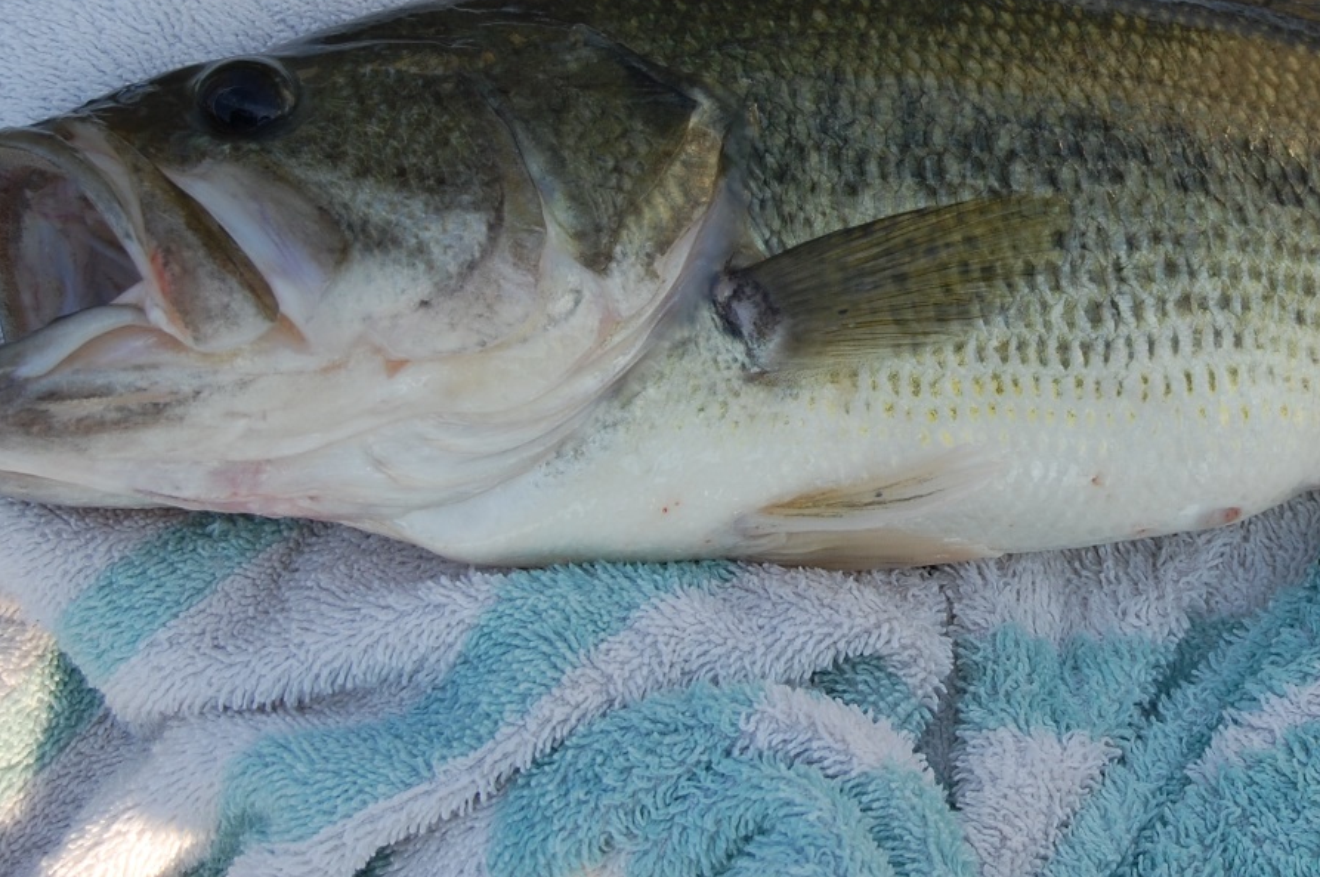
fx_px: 4724
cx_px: 1015
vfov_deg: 10.6
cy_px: 196
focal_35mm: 129
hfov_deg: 15.8
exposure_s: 1/250
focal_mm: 48
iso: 200
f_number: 8
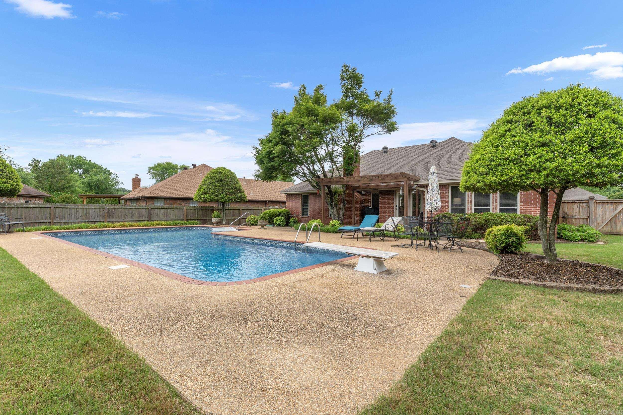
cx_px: 312
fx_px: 293
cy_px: 208
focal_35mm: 17
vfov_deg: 70.6
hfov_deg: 93.4
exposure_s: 1/250
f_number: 9
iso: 200
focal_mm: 11.3
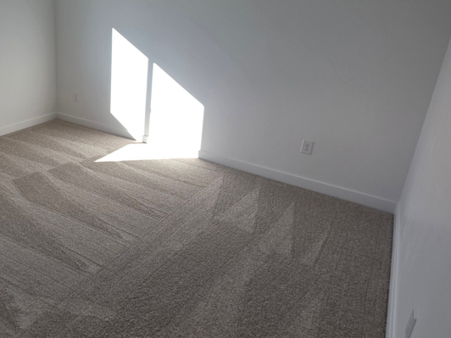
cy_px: 122
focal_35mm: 25
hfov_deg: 63.7
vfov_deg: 54.1
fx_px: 326
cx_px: 94
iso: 40
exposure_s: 1/367
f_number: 1.9
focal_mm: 2.2
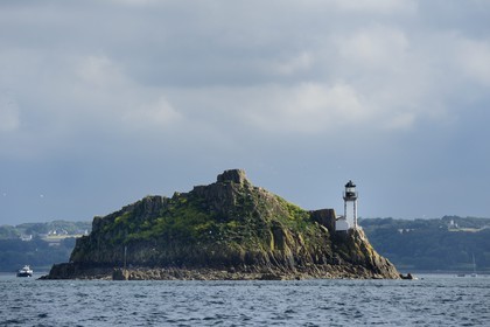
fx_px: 2722
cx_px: 245
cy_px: 164
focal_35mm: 200
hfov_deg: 10.3
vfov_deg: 6.9
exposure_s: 1/1250
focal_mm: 200
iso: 400
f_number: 8
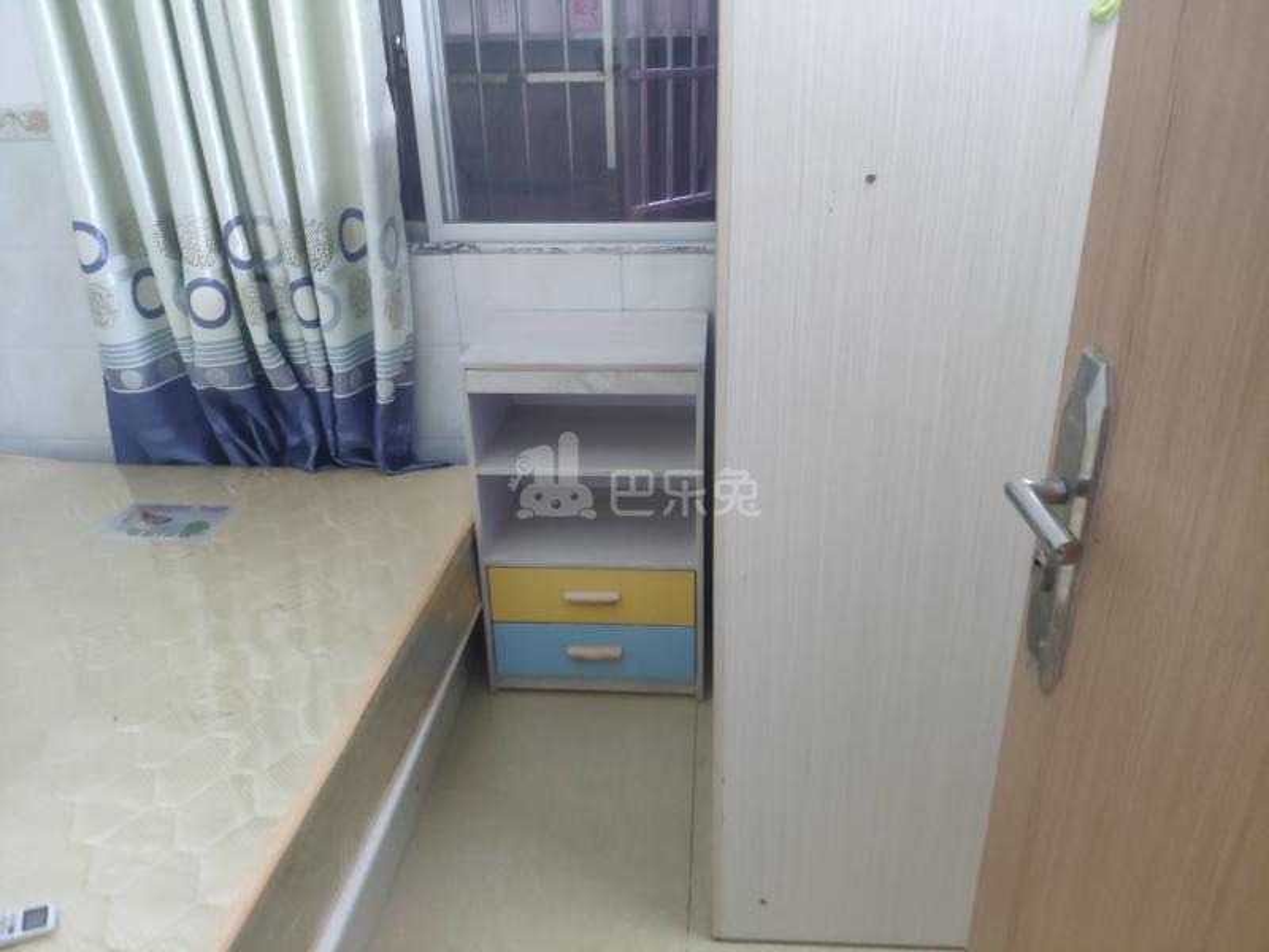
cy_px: 476
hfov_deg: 79.0
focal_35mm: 21
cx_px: 634
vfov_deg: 63.4
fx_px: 770
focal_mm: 4.22
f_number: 1.8
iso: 775
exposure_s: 1/25
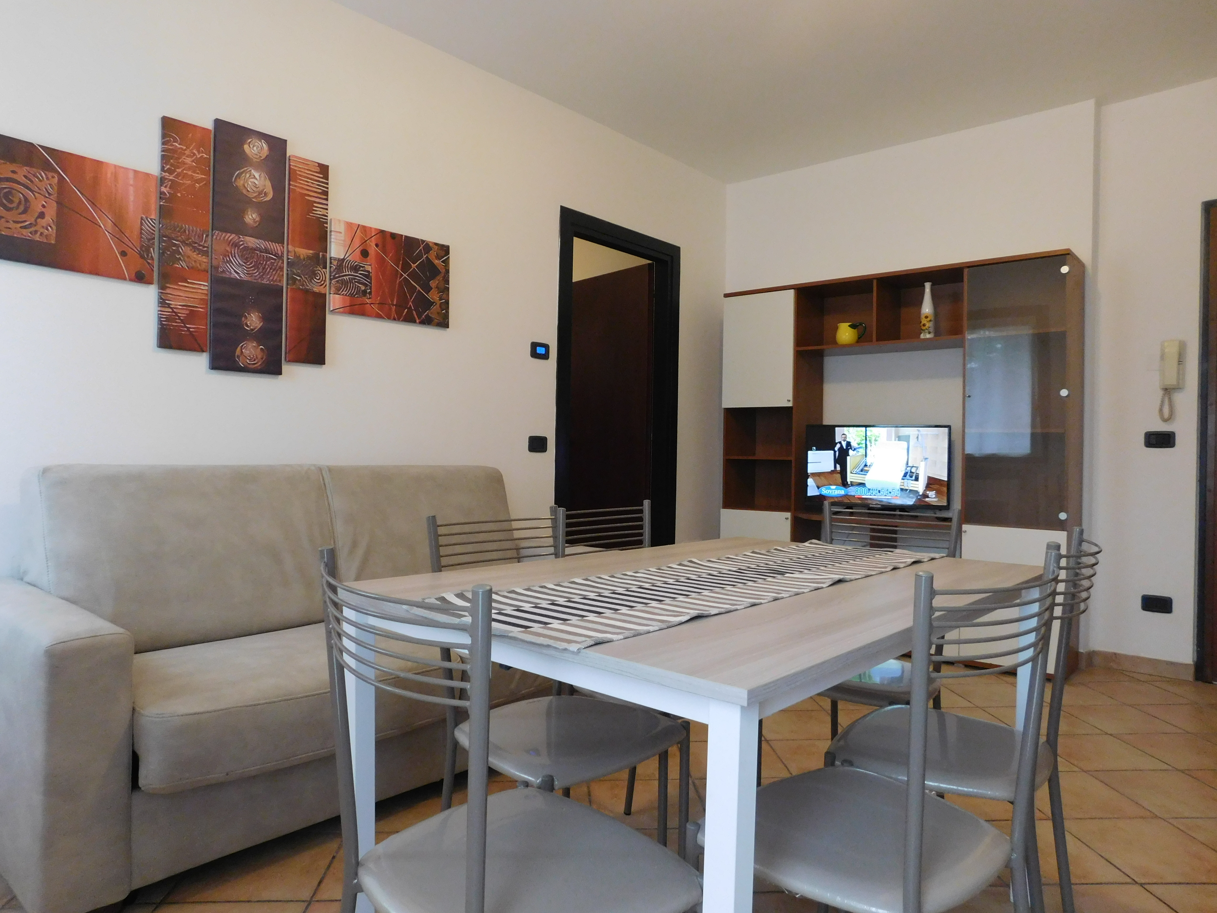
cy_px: 456
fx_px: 809
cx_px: 608
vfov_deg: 58.9
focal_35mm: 23
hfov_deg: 73.9
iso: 360
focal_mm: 4
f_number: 3
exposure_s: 1/30
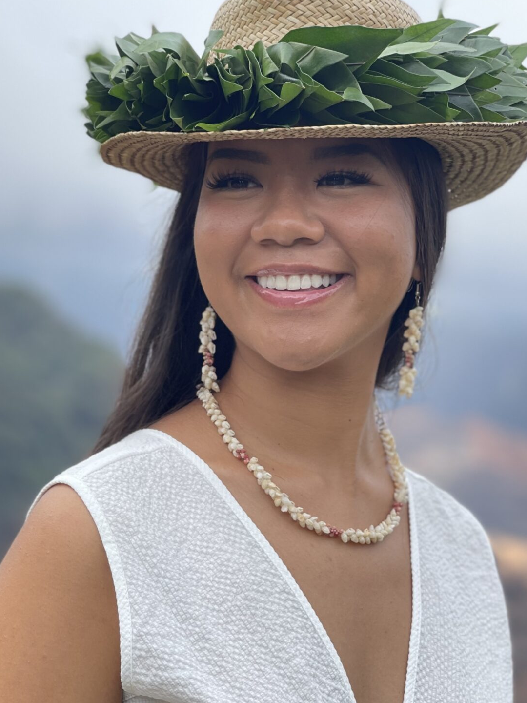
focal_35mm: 91
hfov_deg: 16.2
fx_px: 1847
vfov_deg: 21.5
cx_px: 264
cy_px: 415
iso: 25
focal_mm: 7.5
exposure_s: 1/162
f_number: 2.2
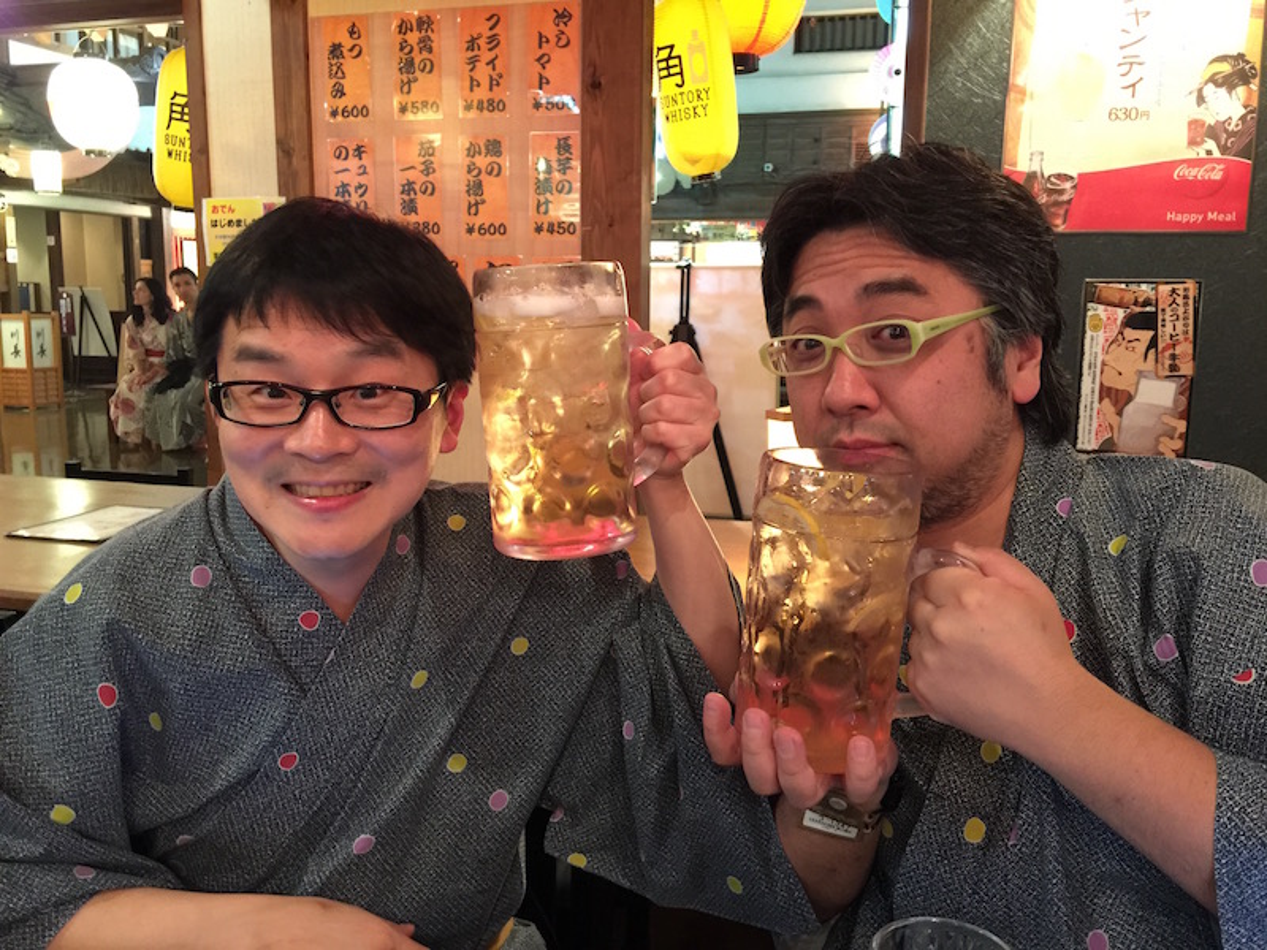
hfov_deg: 61.7
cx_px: 634
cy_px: 475
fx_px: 1061
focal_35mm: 29
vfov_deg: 48.2
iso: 125
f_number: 2.2
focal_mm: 4.15
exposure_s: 1/4
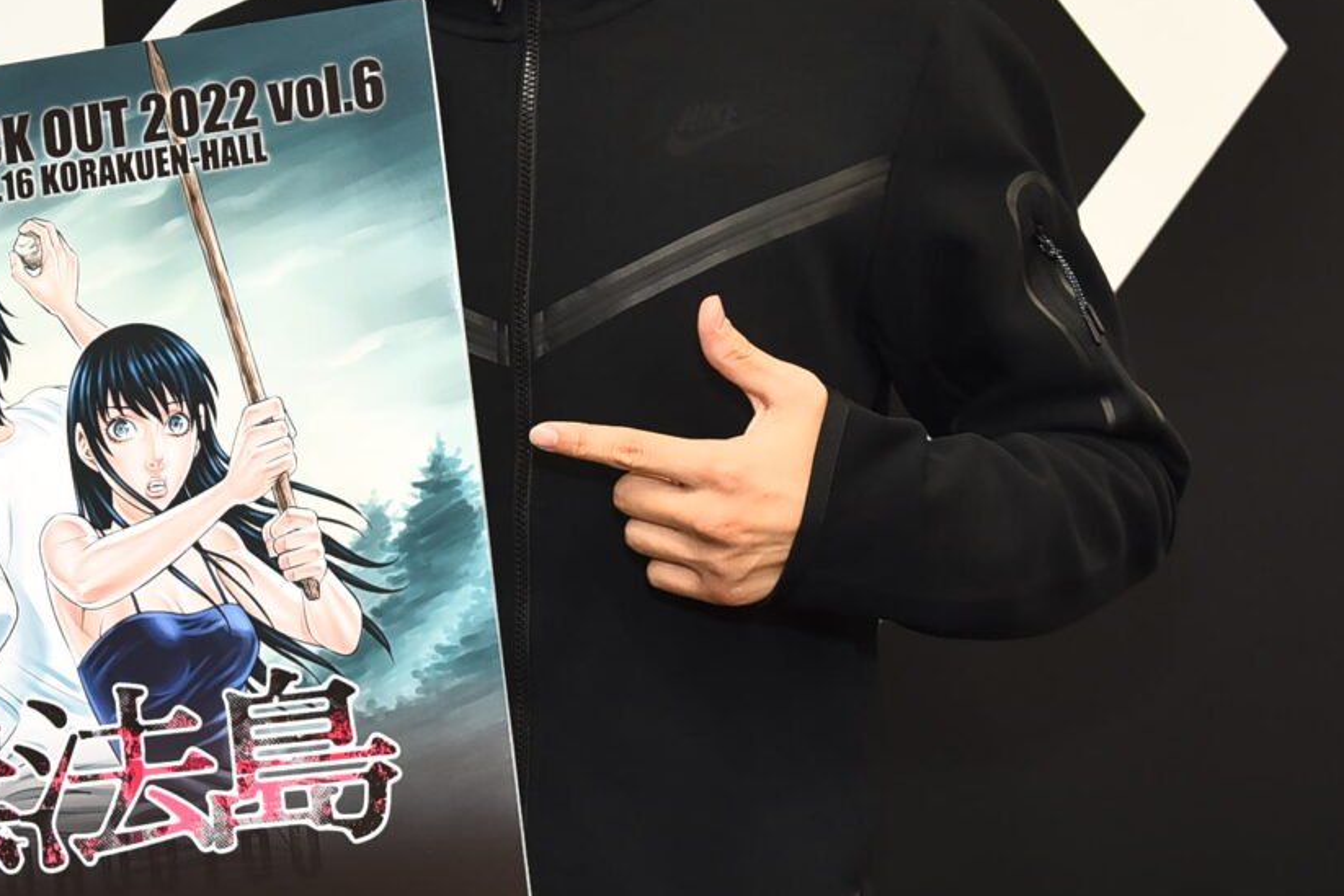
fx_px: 2614
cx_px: 475
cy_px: 304
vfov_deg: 19.4
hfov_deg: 28.7
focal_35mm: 70
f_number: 4
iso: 1000
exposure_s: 1/125
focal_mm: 30
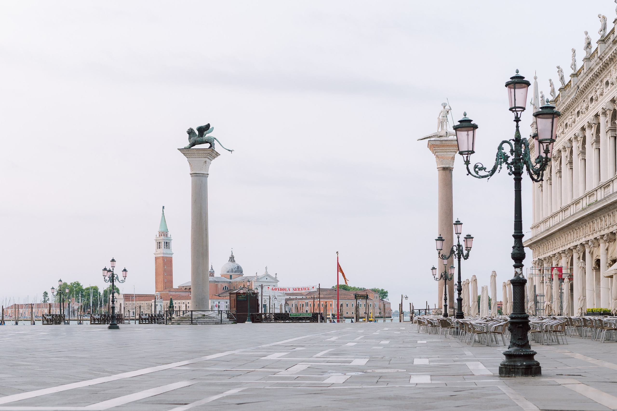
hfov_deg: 39.6
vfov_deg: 27.0
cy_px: 206
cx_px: 308
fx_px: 856
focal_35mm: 50
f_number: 3.5
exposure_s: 1/250
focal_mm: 50
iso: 320
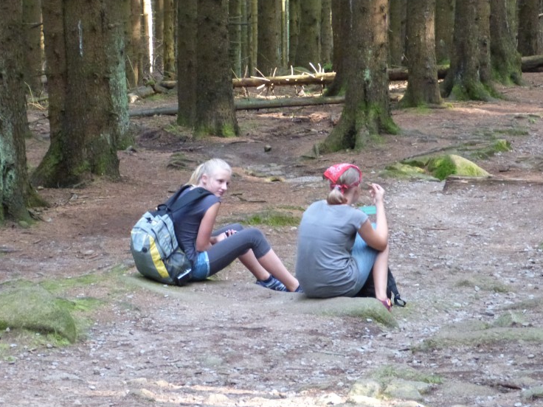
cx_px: 251
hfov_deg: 12.1
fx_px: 2557
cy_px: 211
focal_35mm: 163
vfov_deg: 9.1
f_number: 3.7
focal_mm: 26.8
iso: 800
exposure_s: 1/40
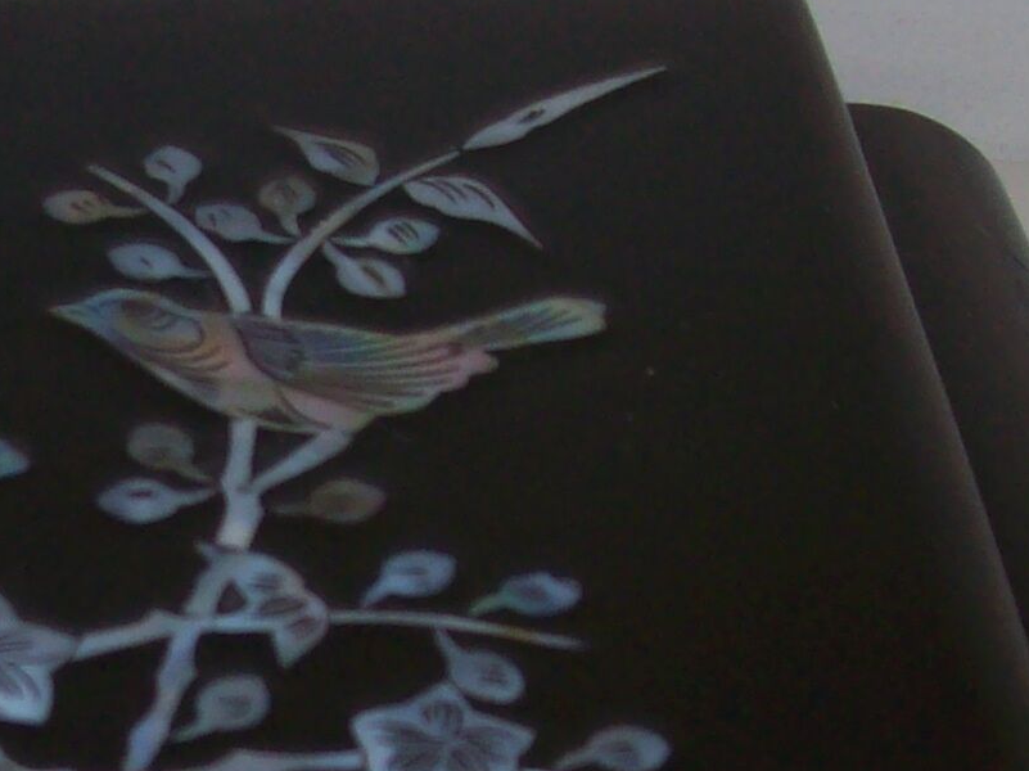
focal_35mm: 128
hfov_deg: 15.1
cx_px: -24
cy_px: 775
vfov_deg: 11.5
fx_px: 3803
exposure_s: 1/64
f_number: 2.7
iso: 80
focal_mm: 6
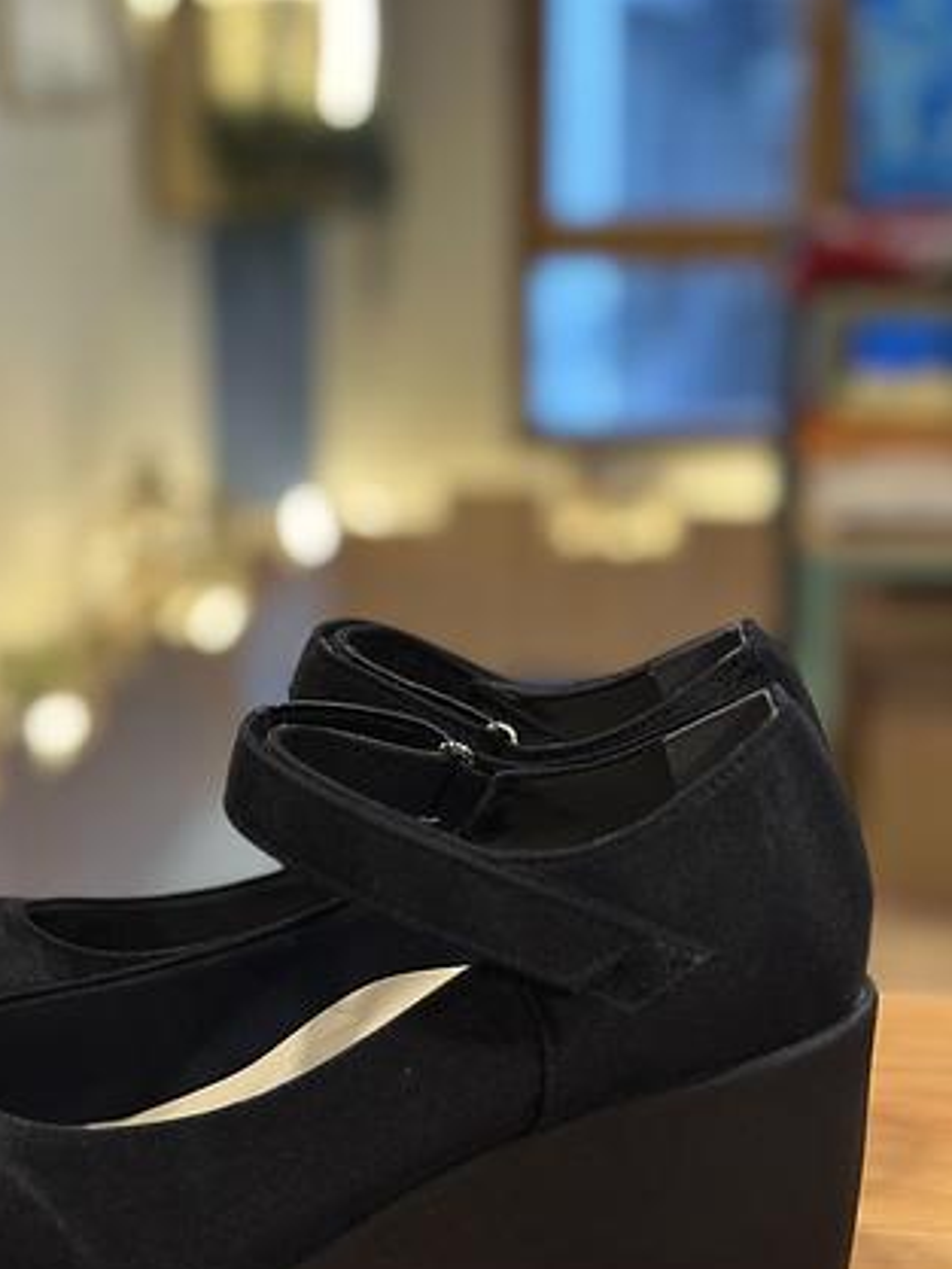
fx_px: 2529
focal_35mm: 69
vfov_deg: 28.1
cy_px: 569
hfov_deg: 21.2
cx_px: 280
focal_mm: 6.86
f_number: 1.78
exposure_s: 1/50
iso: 125
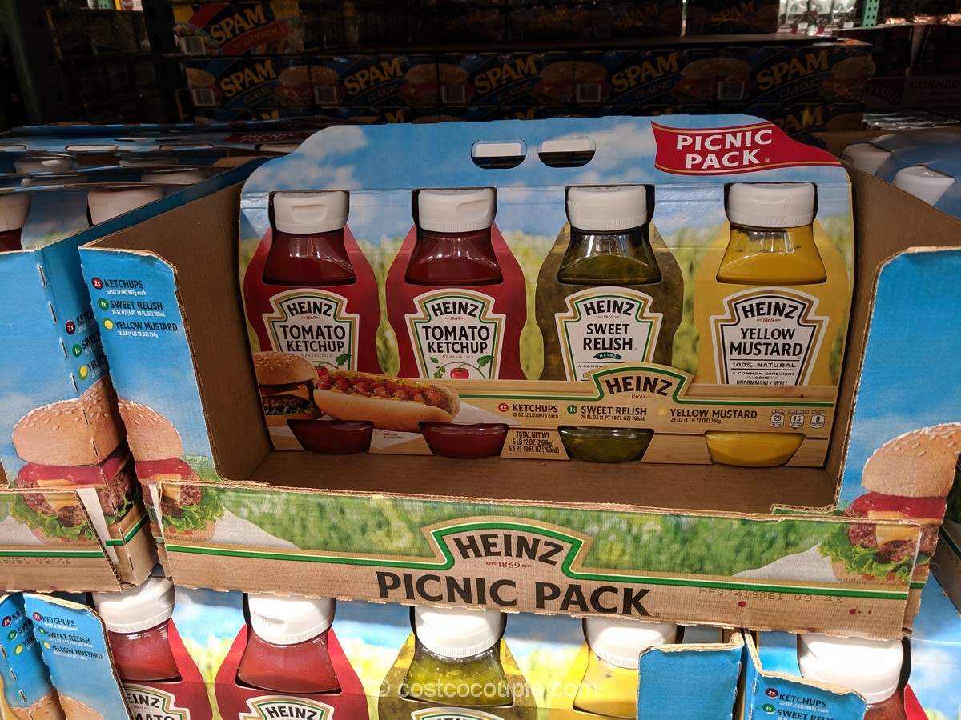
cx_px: 480
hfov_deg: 67.3
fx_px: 722
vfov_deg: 53.1
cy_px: 360
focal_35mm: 26
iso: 167
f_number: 2
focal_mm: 4.67
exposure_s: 1/60
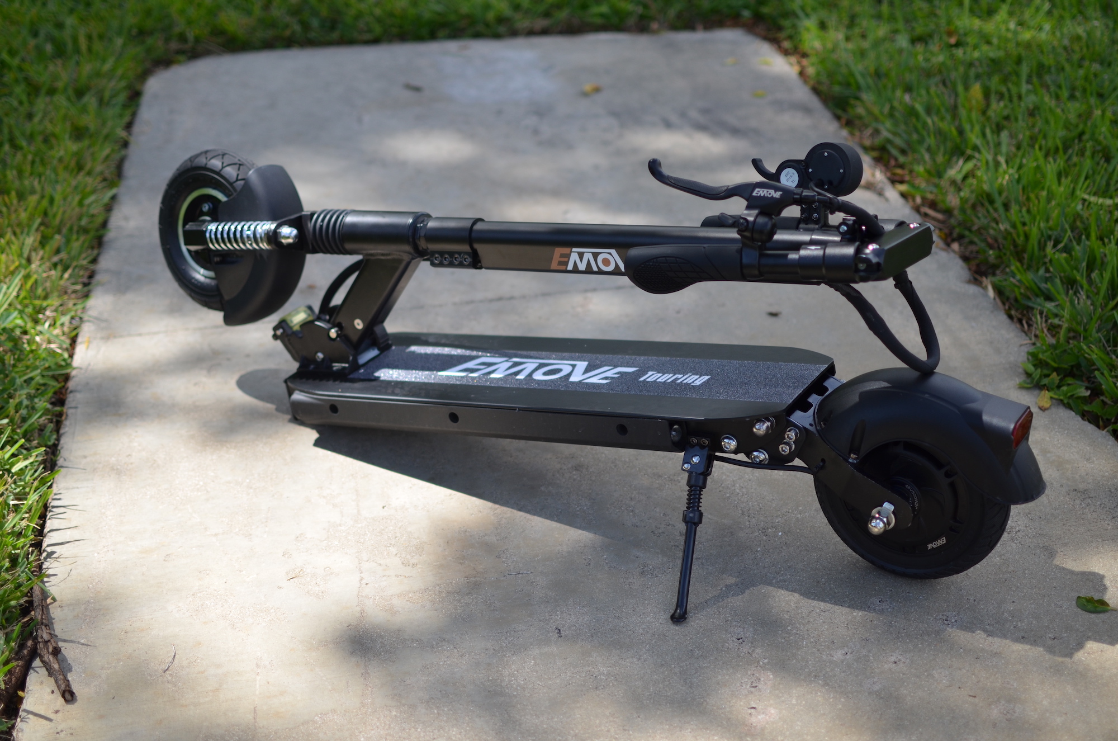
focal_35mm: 52
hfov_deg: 37.9
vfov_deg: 25.6
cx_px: 559
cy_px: 370
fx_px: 1627
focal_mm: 35
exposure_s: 1/3200
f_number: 1.8
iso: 160
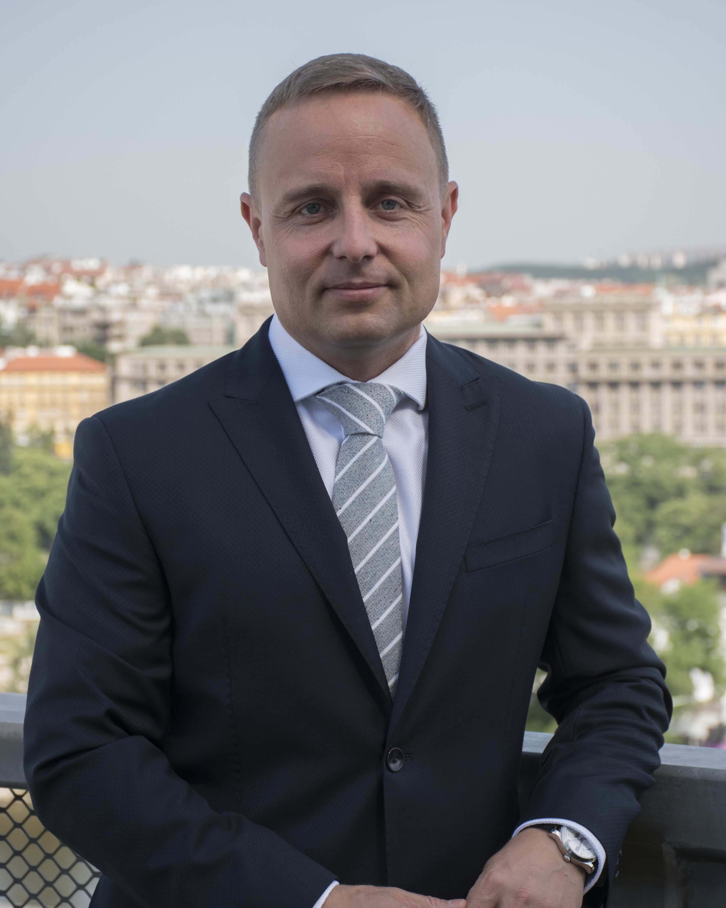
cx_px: 364
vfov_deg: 20.2
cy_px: 476
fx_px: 2552
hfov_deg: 16.2
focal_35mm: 95
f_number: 7.1
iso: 100
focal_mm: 56
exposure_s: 1/200
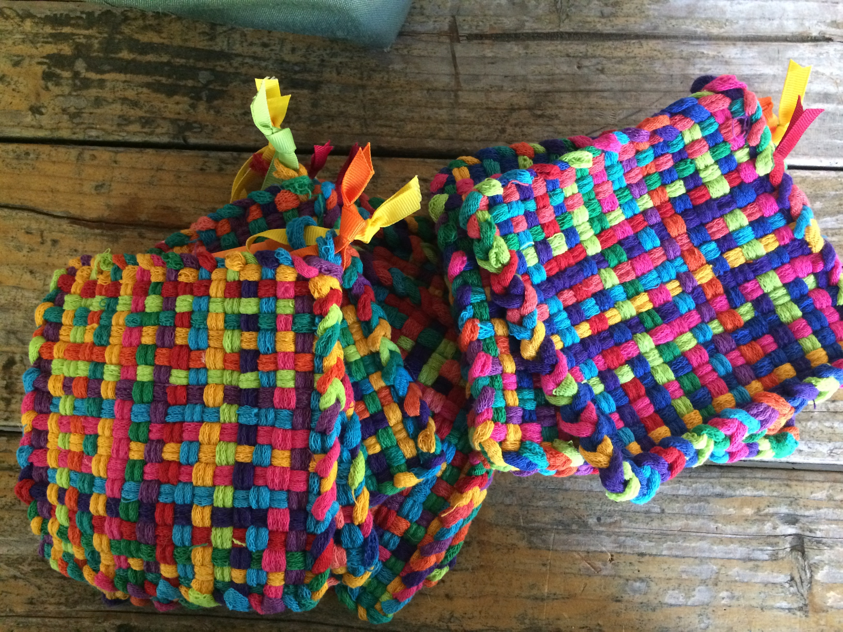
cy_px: 316
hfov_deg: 61.7
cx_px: 422
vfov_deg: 48.2
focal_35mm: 29
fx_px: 706
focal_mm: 4.15
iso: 320
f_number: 2.2
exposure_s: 1/30
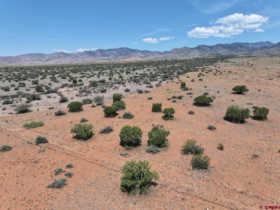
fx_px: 194
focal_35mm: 24
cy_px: 105
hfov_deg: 71.6
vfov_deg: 56.8
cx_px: 140
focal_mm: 12.29
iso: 100
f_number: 2.8
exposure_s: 1/2000
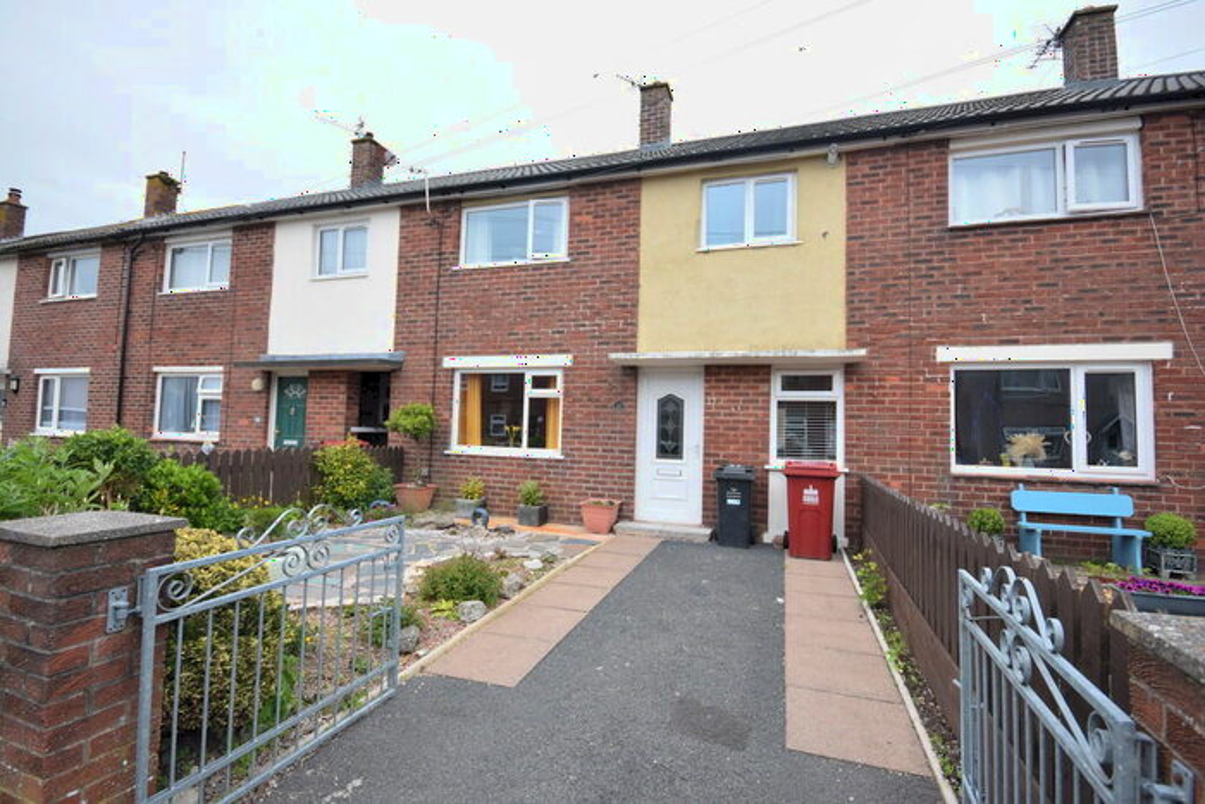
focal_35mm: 16
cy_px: 402
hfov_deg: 95.0
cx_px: 602
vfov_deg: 72.1
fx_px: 552
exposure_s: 1/250
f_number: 8
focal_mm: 11
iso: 400
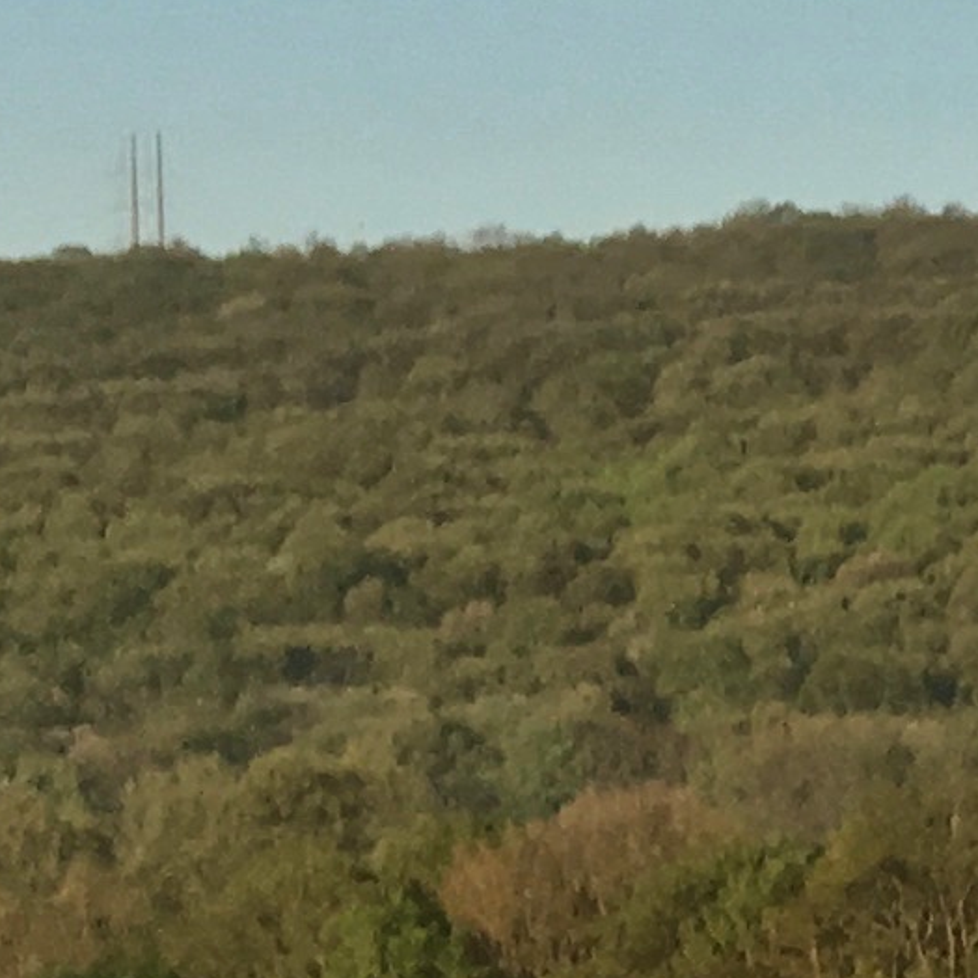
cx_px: 3497
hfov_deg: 7.2
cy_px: 661
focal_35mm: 197
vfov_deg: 8.9
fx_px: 6297
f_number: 2.2
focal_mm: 4.15
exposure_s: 1/490
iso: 25
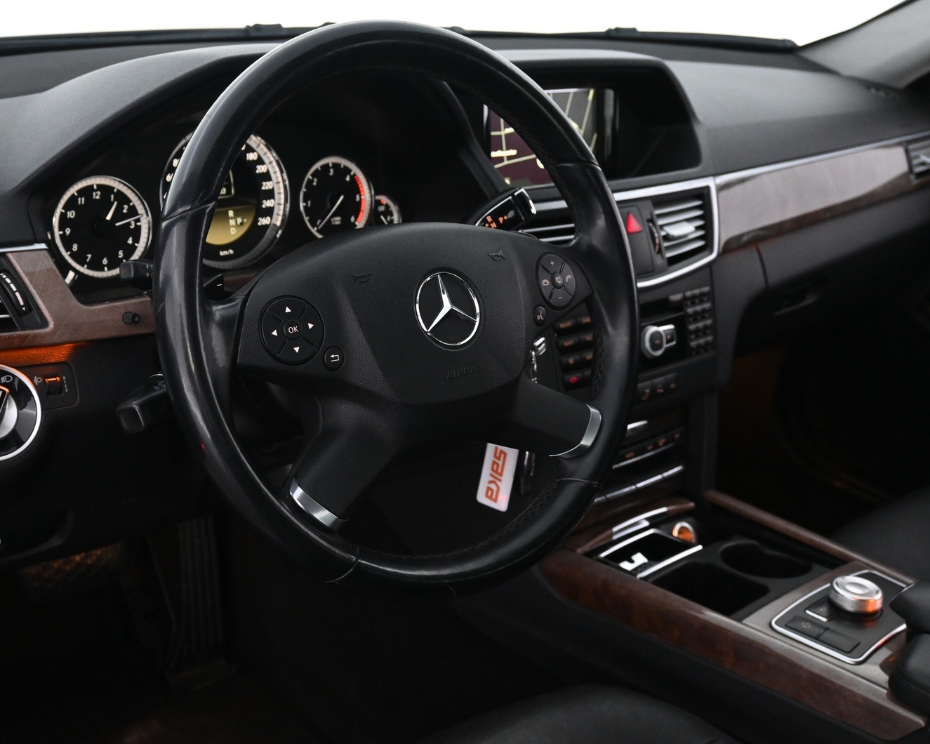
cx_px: 392
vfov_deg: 37.7
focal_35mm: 40
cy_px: 368
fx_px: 1089
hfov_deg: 46.1
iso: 2500
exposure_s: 1/40
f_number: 4.2
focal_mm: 23
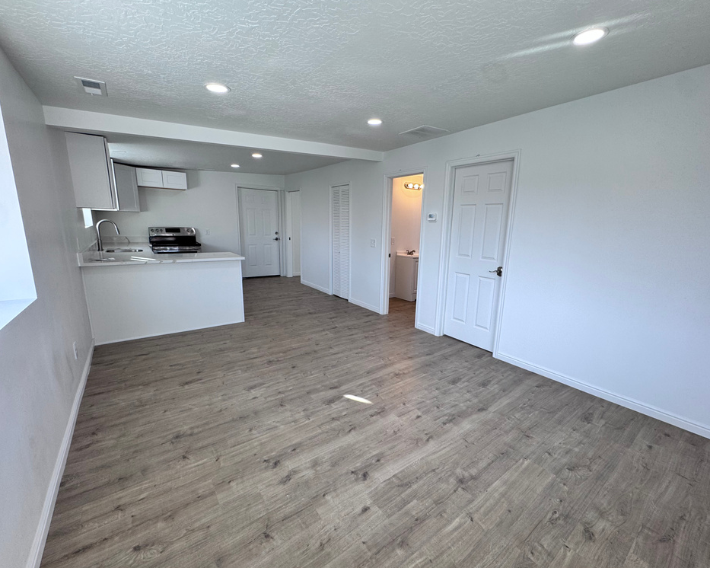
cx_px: 377
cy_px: 290
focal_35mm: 15
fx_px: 315
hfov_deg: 96.7
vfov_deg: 84.0
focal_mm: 2.22
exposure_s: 1/120
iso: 50
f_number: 2.2
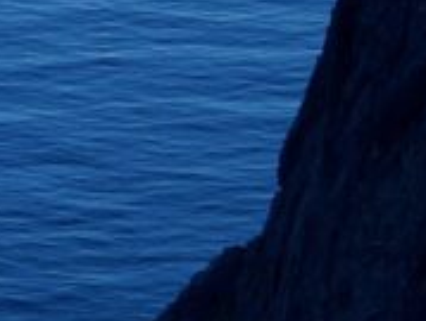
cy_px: -468
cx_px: -152
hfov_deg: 4.4
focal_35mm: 450
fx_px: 5549
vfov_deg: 3.3
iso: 100
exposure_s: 1/800
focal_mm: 70
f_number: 5
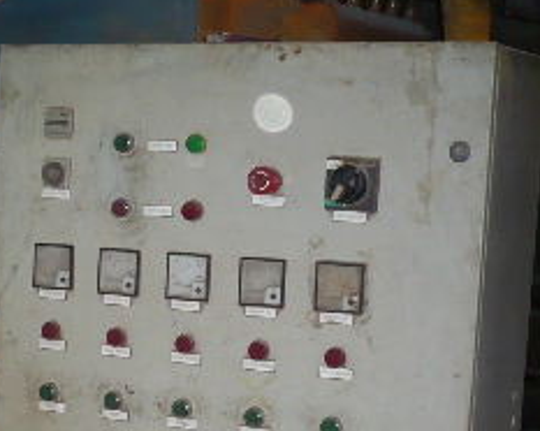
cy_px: 396
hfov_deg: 19.8
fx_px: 1501
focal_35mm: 94
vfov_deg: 16.1
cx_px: 5
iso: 200
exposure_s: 1/30
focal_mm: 5.8
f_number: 2.8
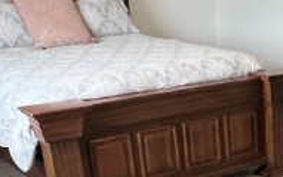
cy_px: 238
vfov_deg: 16.5
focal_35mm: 74
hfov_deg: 25.7
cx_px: 317
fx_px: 570
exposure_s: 1/120
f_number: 1.8
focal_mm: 1.57
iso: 125
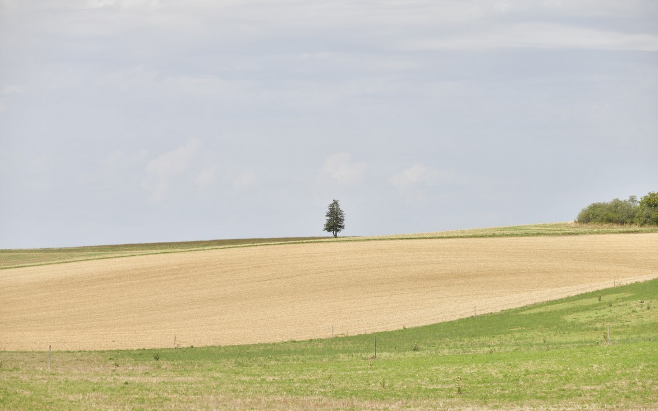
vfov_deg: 8.1
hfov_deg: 13.0
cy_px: 225
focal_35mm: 161
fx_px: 2887
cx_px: 332
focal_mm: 150
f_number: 7.1
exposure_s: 1/800
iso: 250
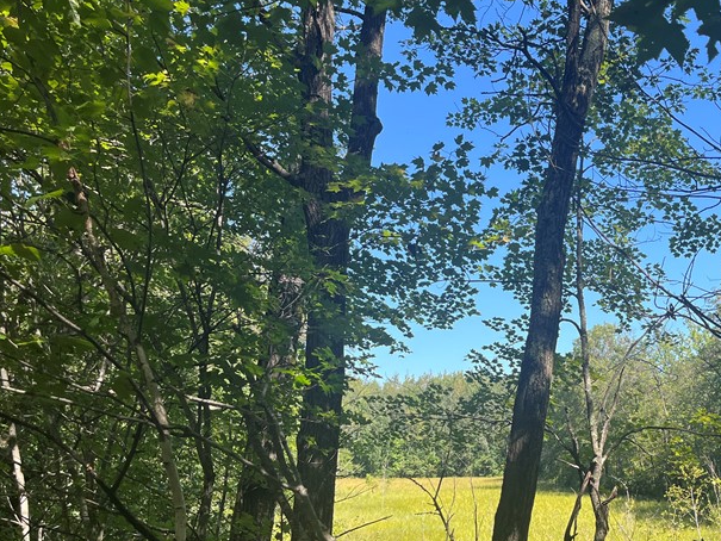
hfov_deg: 41.9
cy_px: 344
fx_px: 917
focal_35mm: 44
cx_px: 520
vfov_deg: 32.7
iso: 50
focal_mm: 5.1
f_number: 1.6
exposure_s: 1/840
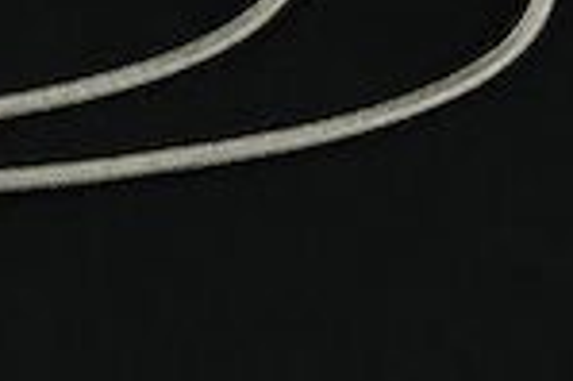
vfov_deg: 8.0
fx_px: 2687
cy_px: -123
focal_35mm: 169
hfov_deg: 12.0
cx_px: -42
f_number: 18
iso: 200
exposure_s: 1/125
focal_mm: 42
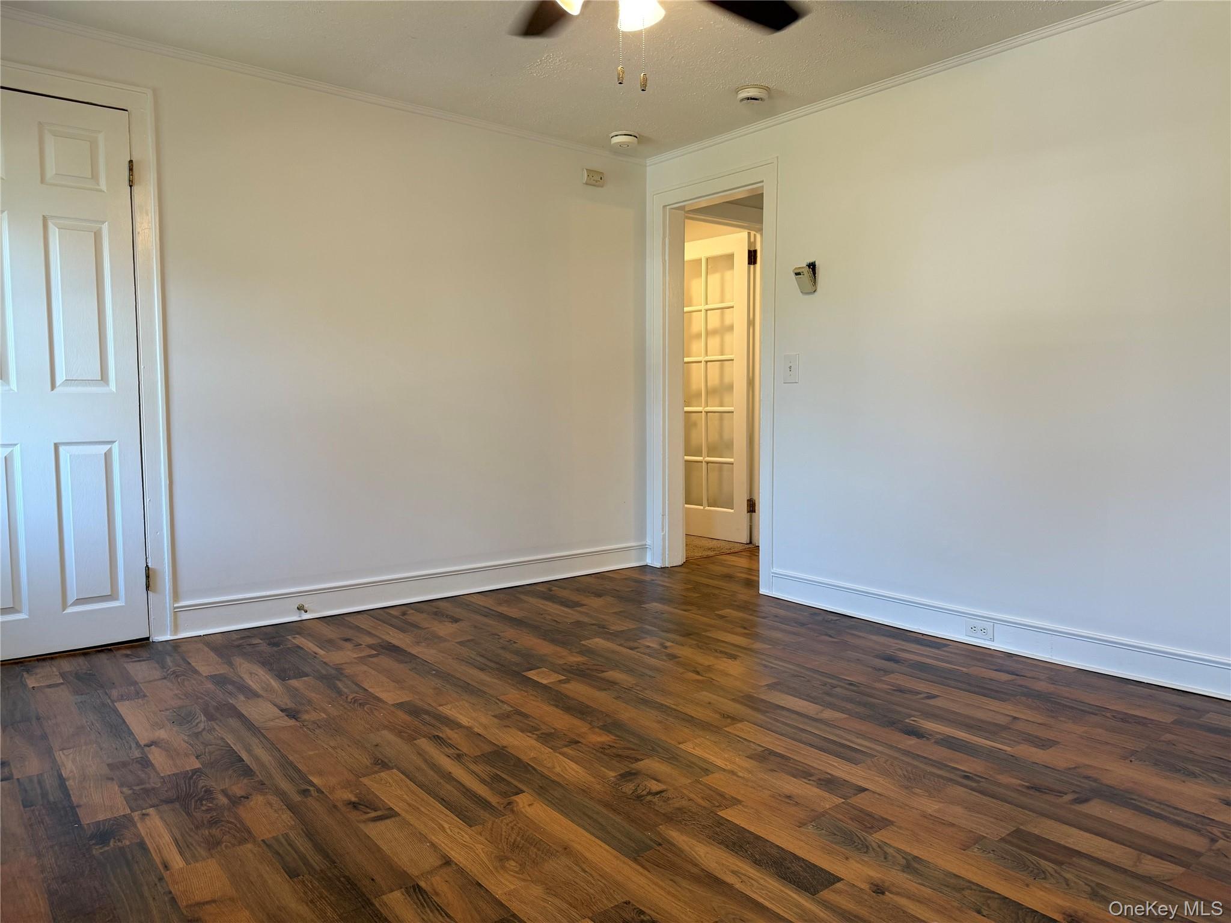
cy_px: 462
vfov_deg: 56.8
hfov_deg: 71.6
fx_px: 853
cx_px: 616
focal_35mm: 24
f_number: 1.78
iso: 125
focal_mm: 6.76
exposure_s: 1/120
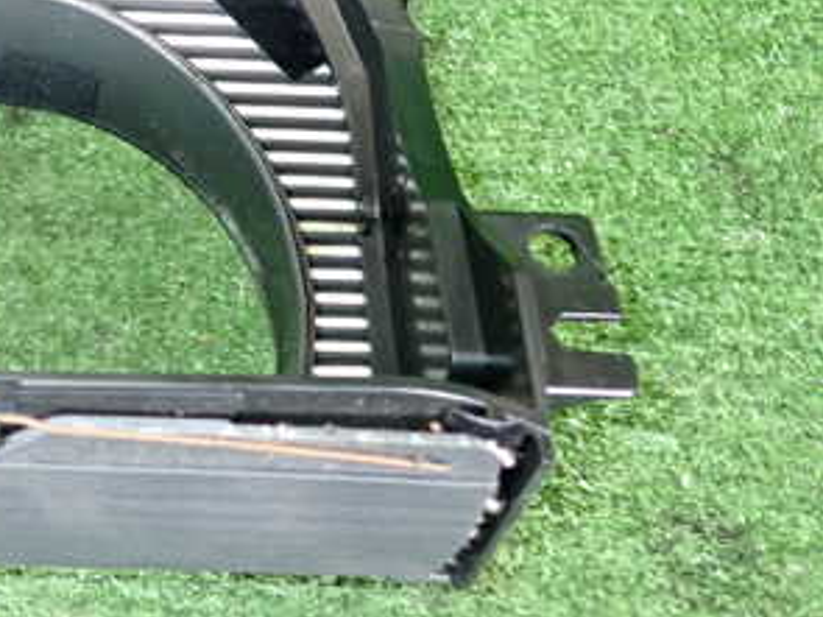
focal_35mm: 57
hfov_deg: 31.2
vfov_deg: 25.5
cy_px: 198
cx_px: -6
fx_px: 1355
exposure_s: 1/30
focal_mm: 5.05
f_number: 2.2
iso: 640
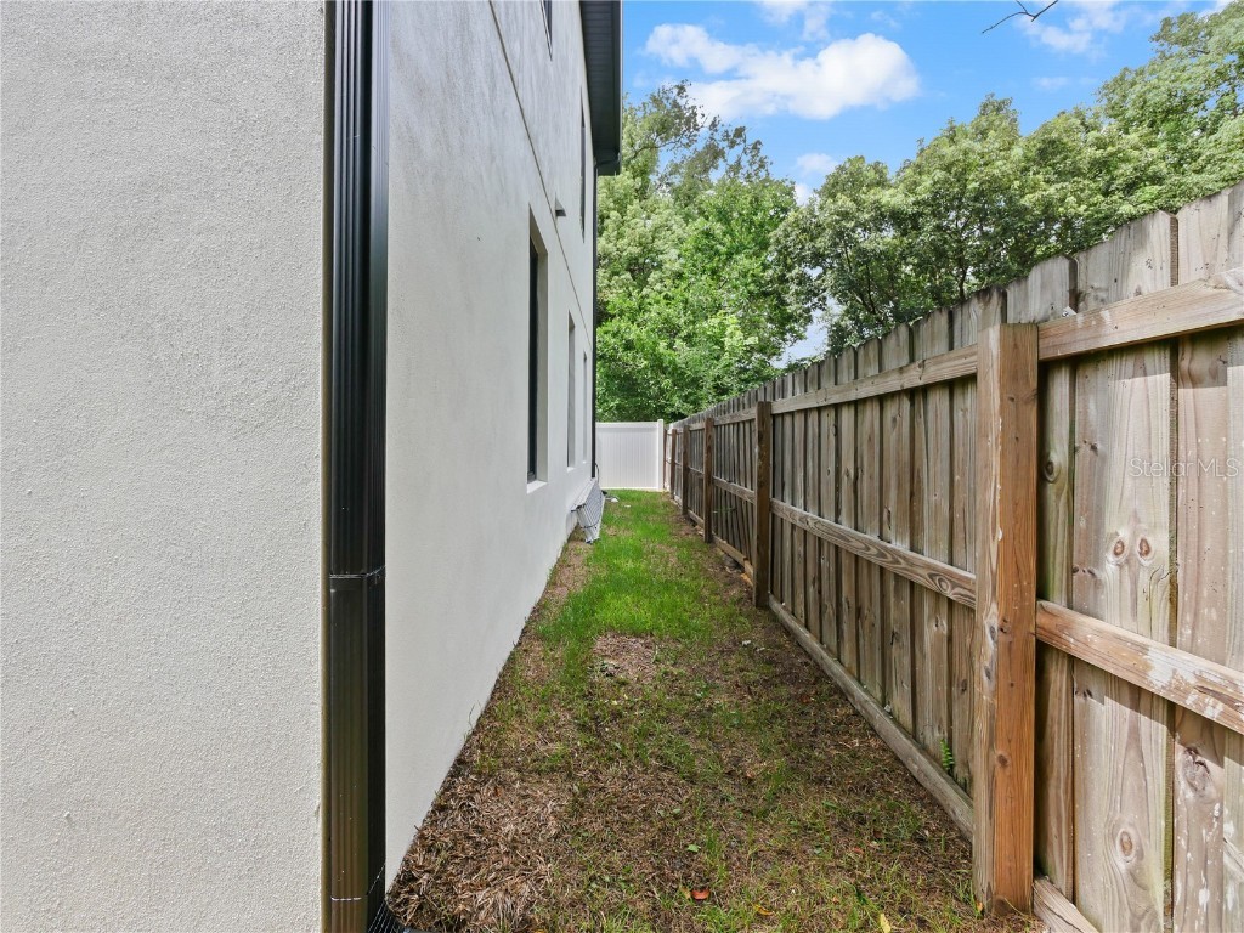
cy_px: 466
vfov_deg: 85.7
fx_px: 503
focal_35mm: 14
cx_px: 622
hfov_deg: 102.1
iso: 200
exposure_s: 1/250
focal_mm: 7
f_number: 5.6
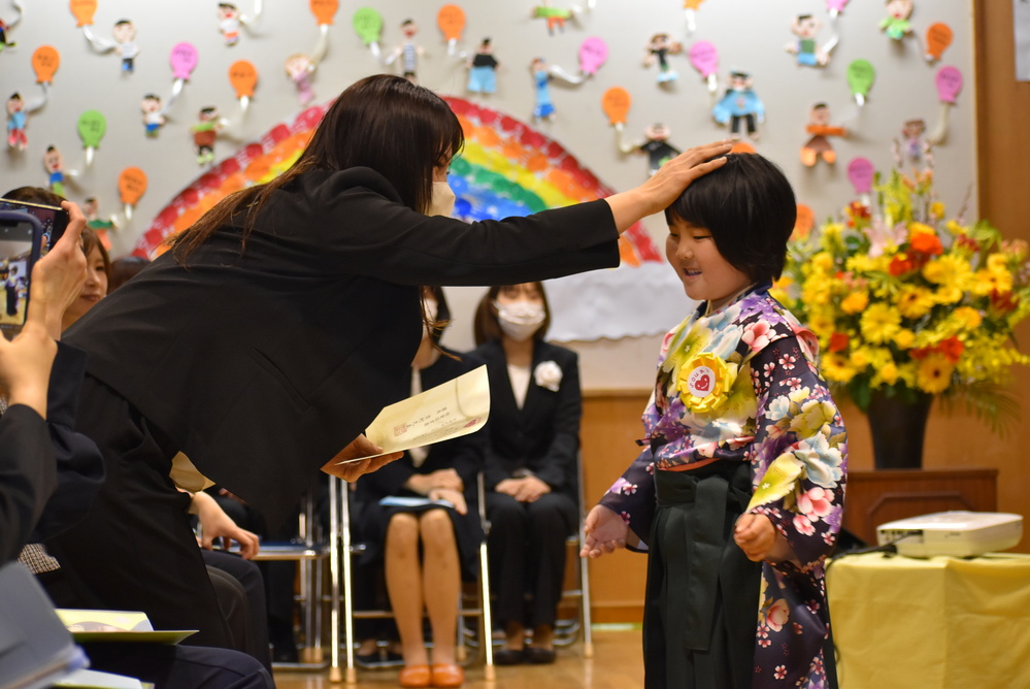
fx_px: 3007
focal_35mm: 105
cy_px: 344
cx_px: 515
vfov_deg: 13.1
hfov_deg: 19.4
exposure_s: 1/60
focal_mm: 70
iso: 1100
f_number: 4.5
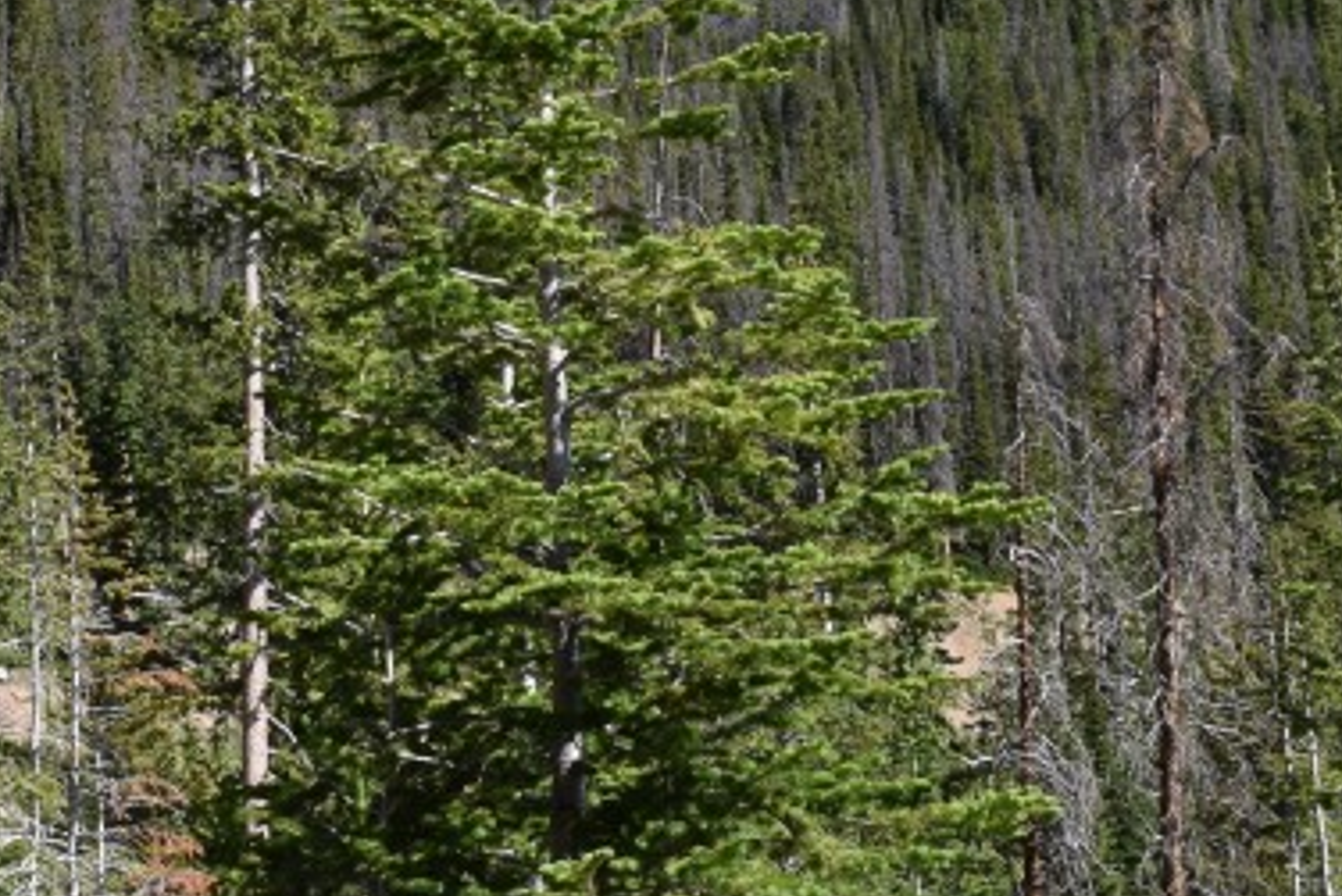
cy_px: -68
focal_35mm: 97
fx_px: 3617
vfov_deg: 13.8
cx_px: 425
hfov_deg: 20.9
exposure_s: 1/250
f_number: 8
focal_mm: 18
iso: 200
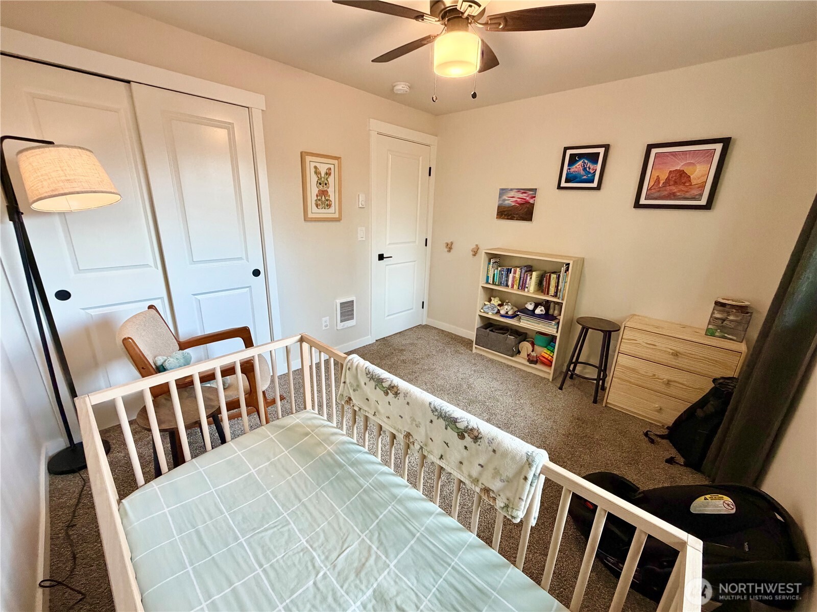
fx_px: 330
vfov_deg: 85.7
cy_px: 306
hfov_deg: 102.1
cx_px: 408
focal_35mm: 14
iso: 320
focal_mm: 2.22
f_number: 2.2
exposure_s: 1/73
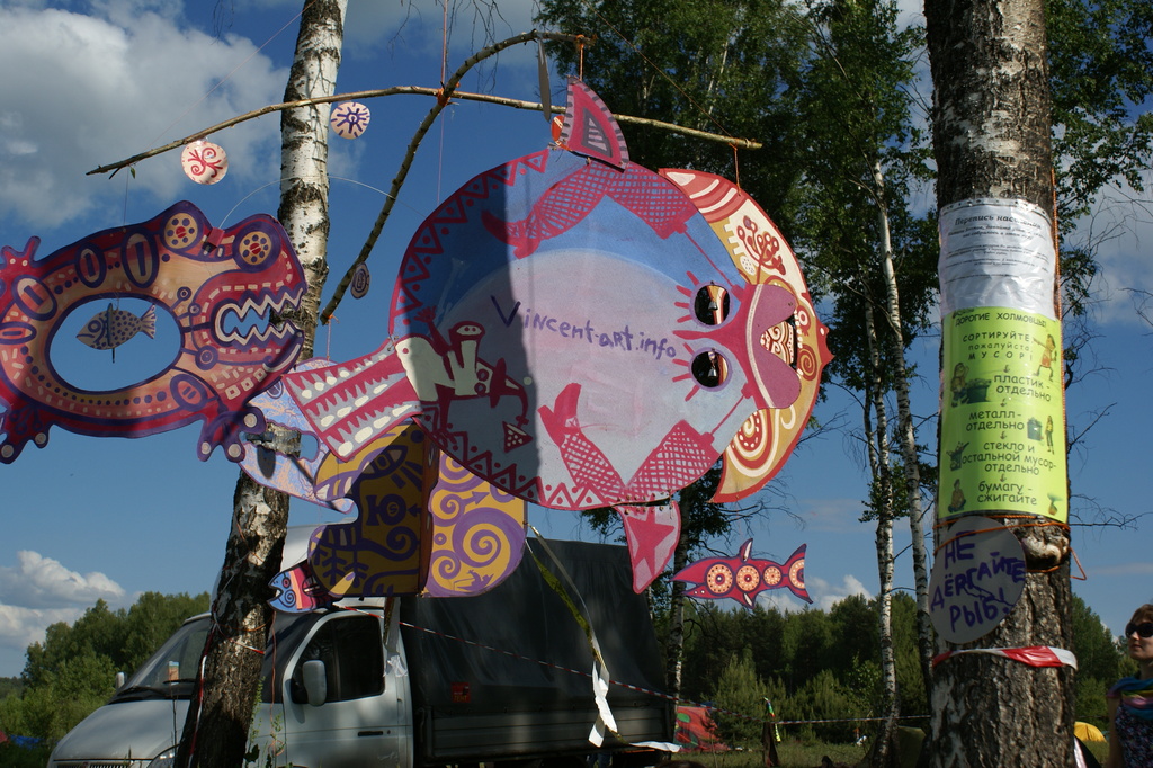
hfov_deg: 43.6
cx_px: 576
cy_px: 384
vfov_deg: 29.8
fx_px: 1441
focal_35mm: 45
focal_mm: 30
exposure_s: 1/800
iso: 100
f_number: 7.1
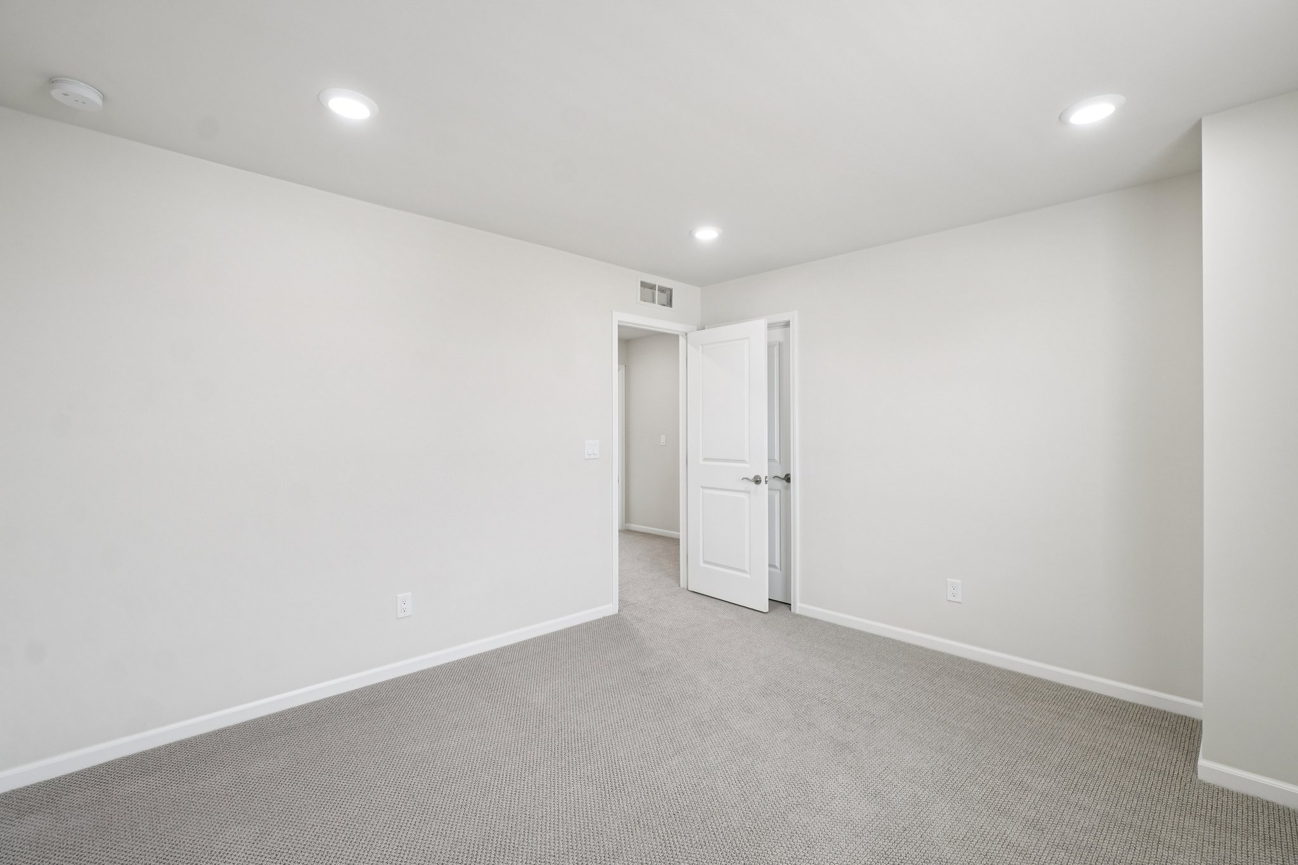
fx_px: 541
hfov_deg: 100.4
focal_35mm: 15
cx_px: 649
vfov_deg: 77.3
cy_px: 432
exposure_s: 1/30
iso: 250
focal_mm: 10
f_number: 8
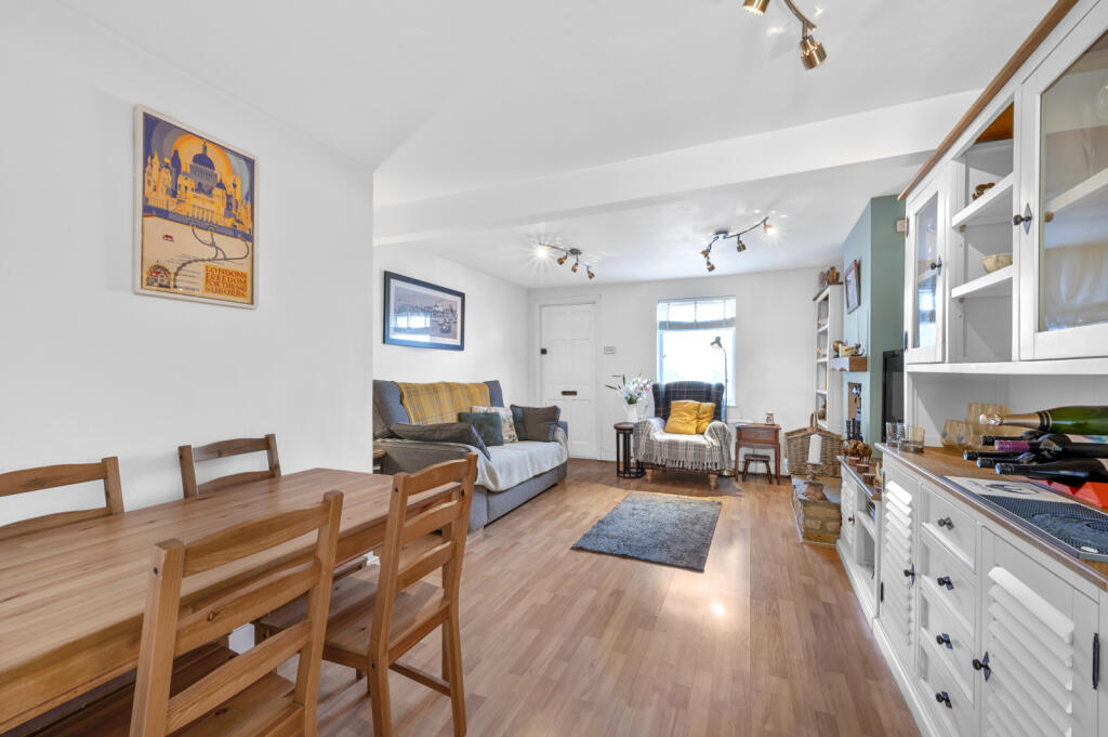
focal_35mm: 14
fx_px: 431
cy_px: 368
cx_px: 554
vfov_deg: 81.1
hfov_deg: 104.3
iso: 250
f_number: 16
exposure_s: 3
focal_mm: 14
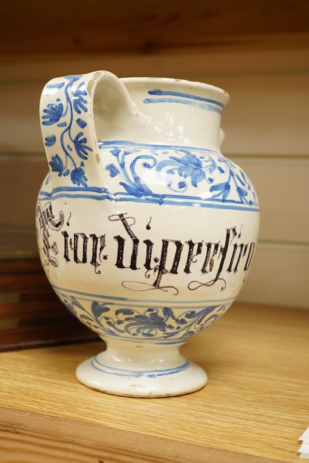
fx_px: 579
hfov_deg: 29.9
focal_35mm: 45
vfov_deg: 43.6
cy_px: 232
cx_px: 154
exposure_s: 1/125
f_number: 9
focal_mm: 30
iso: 2000
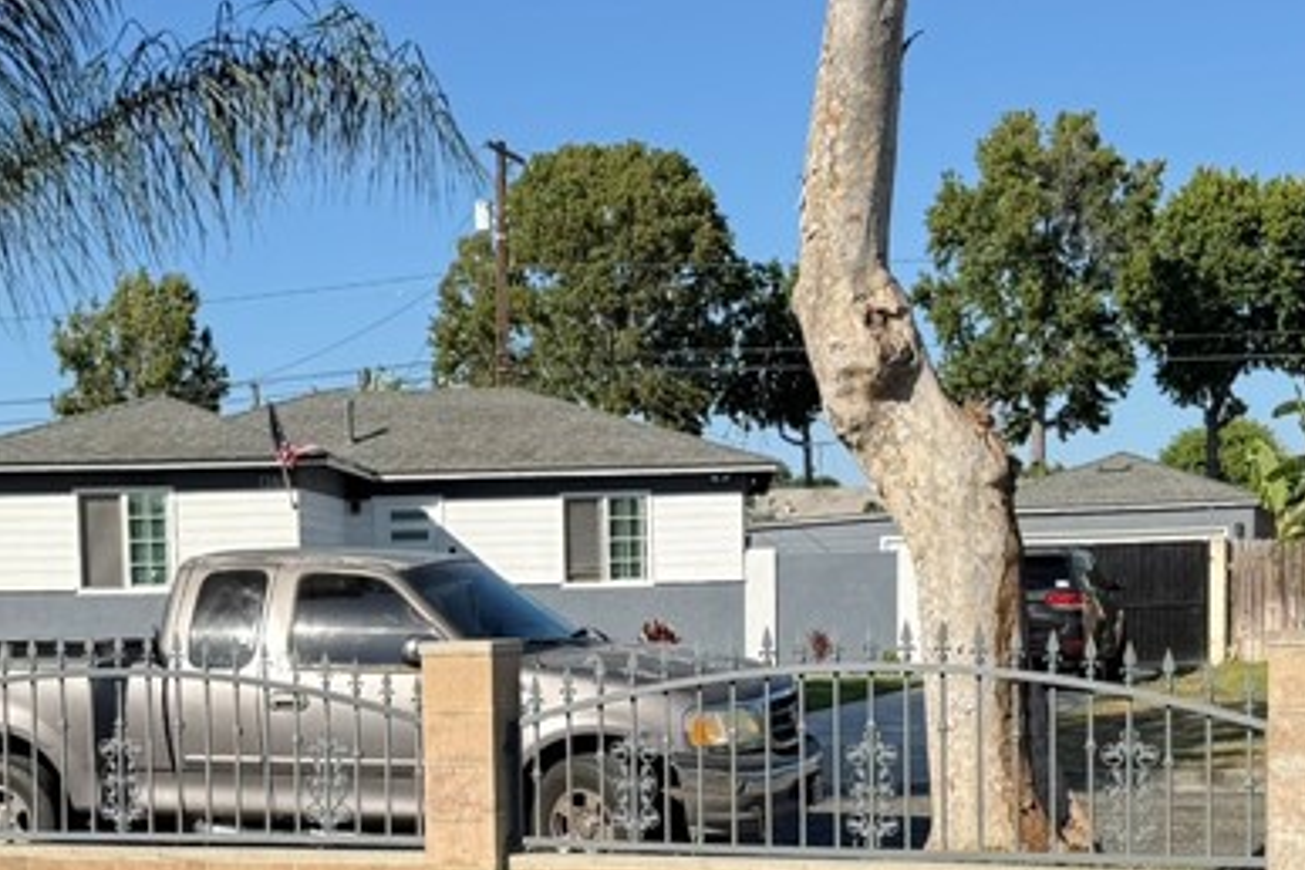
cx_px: 533
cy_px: 799
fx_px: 2392
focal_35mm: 66
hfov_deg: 30.4
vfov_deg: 20.2
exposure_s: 1/4405
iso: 80
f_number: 1.78
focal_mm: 6.76
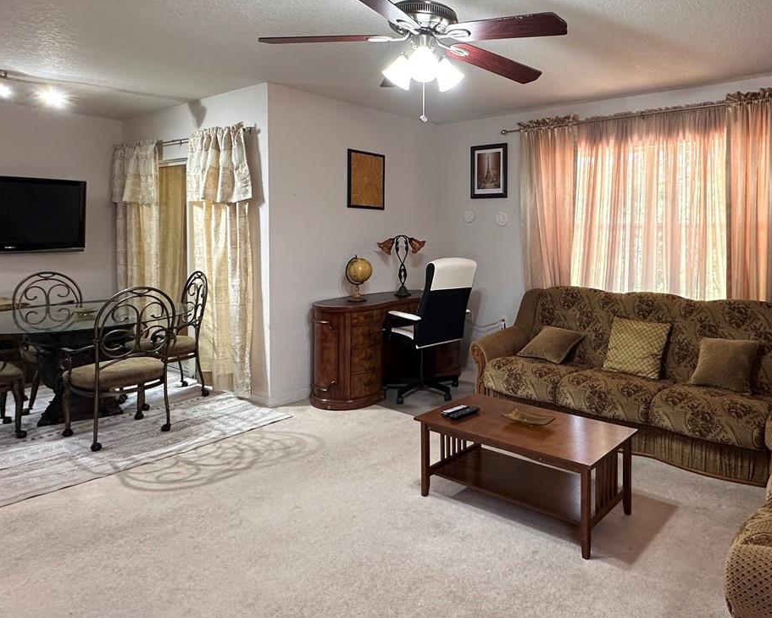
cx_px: 526
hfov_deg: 68.0
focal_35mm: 24
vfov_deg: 58.3
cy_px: 248
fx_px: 548
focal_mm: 2.22
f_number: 2.2
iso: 160
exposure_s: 1/60
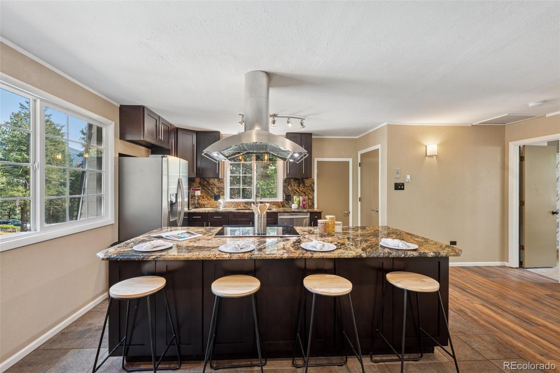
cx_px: 280
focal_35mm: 15
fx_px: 233
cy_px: 186
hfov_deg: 100.4
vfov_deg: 77.3
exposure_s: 1/1.67
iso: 100
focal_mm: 15
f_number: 11
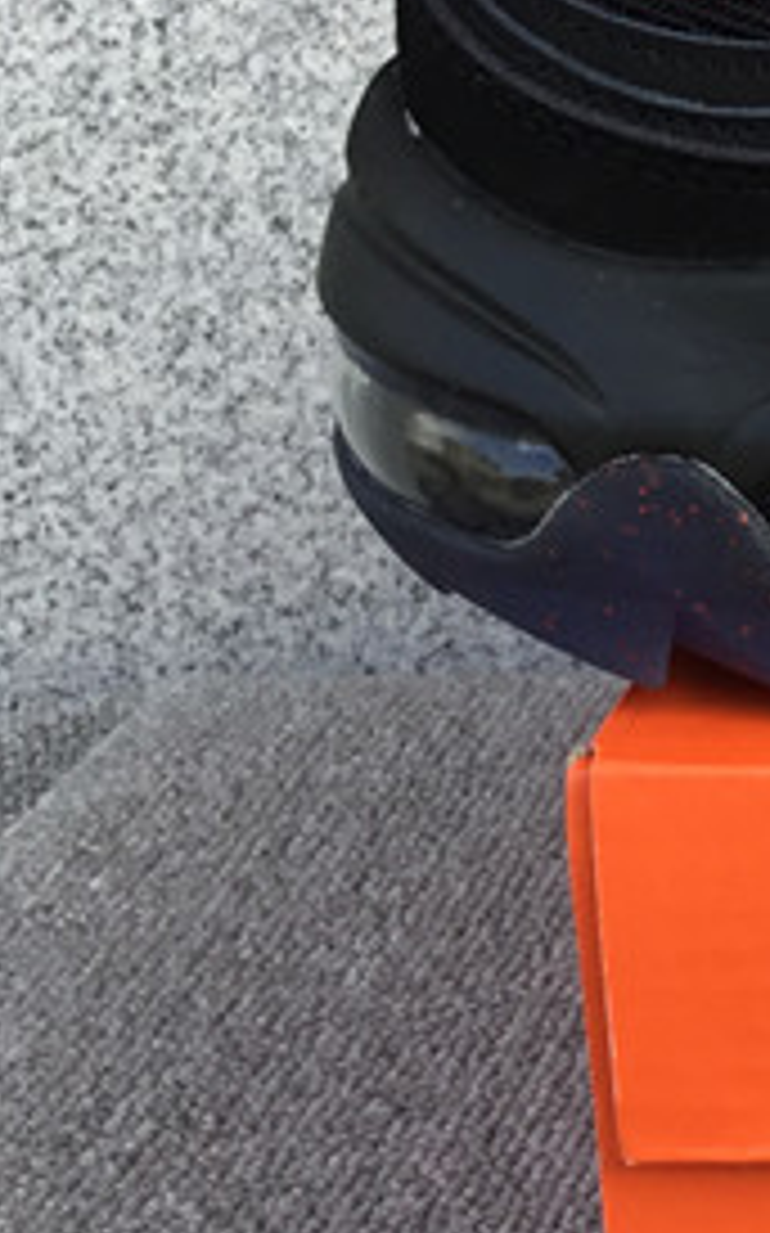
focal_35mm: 108
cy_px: 524
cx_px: 1657
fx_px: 3630
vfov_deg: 19.3
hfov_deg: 10.8
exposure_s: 1/120
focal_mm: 3.3
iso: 25
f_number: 2.4
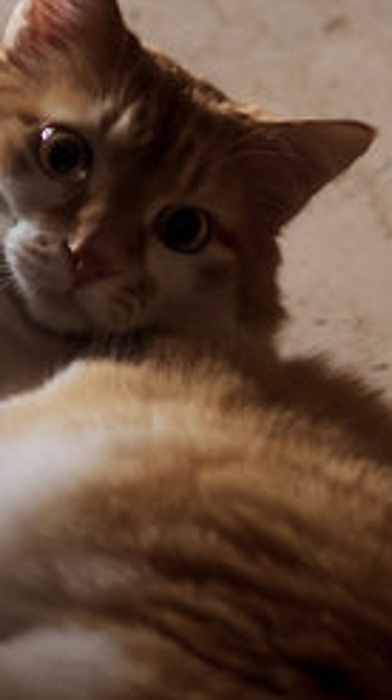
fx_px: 4963
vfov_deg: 8.1
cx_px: -143
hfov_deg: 4.5
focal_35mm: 268
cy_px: 418
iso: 400
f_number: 2.4
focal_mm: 70
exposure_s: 1/100
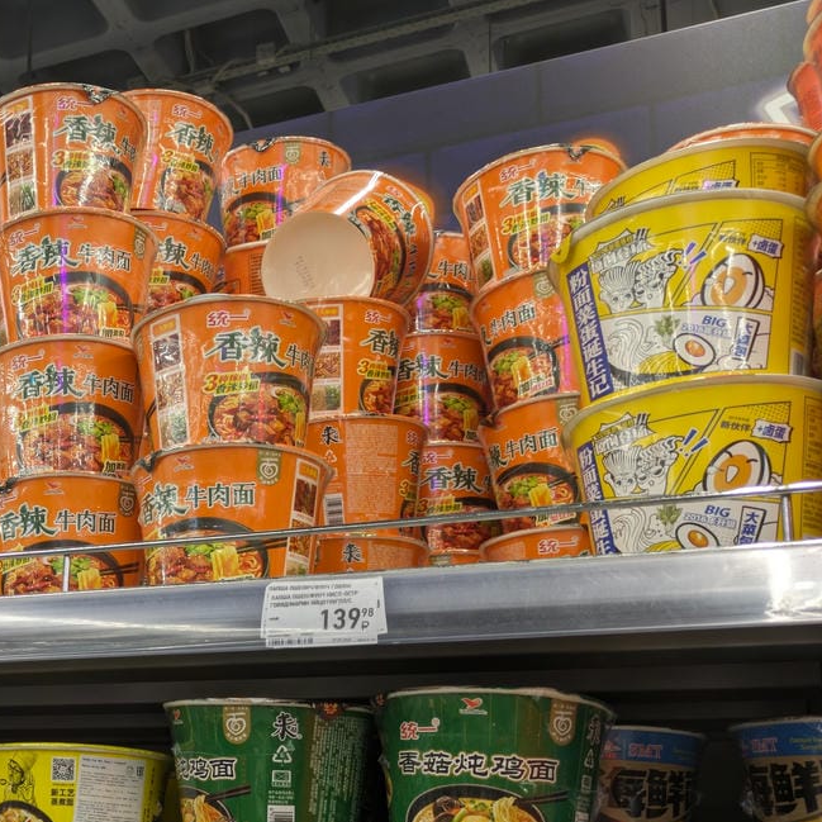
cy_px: 613
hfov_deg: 31.6
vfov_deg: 34.0
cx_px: -29
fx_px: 1316
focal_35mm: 49
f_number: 1.89
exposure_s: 1/100
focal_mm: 5.43
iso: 140
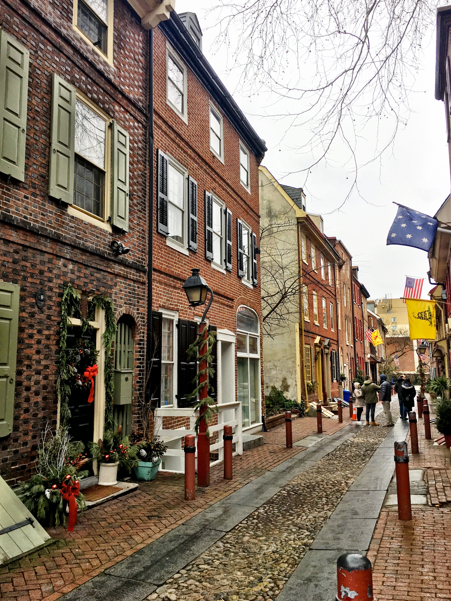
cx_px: 214
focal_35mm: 31
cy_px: 288
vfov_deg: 58.3
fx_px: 539
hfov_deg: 45.4
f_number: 2.2
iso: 25
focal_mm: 4.15
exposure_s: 1/300
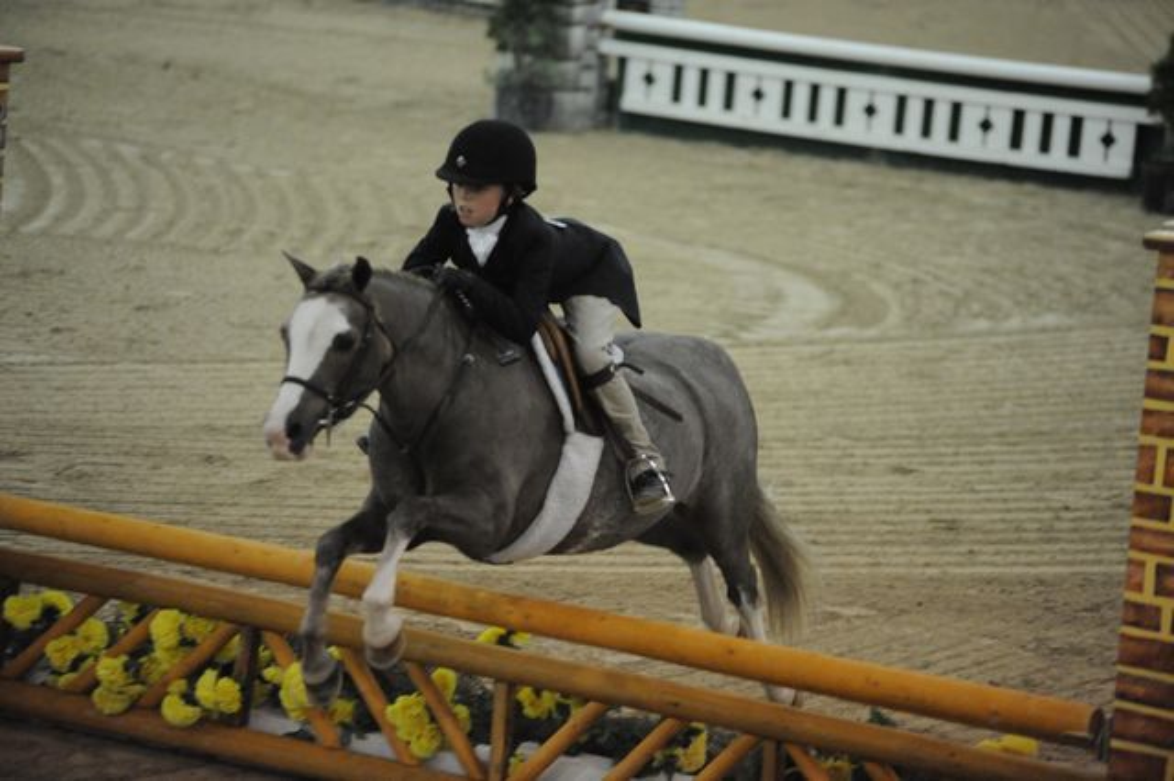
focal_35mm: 150
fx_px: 4889
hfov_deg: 13.7
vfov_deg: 9.1
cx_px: 587
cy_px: 390
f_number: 2.8
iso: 6400
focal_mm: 150
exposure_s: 1/400
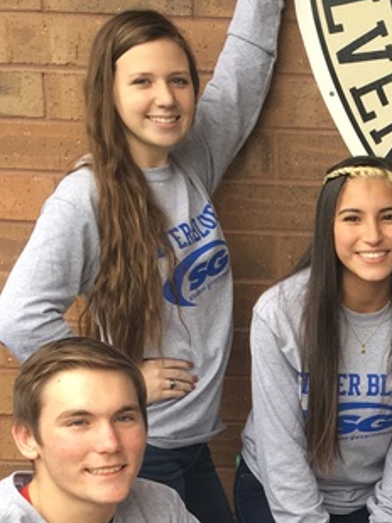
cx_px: 571
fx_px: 1358
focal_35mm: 90
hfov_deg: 15.3
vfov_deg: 21.3
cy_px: 465
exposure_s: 1/120
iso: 32
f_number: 2.2
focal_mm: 4.15
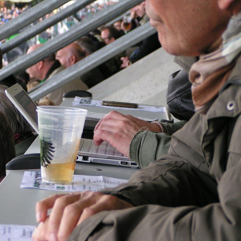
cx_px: 93
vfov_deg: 10.9
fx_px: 1268
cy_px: 121
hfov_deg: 10.9
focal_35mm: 161
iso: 100
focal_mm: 20.9
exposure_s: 1/160
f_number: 3.5
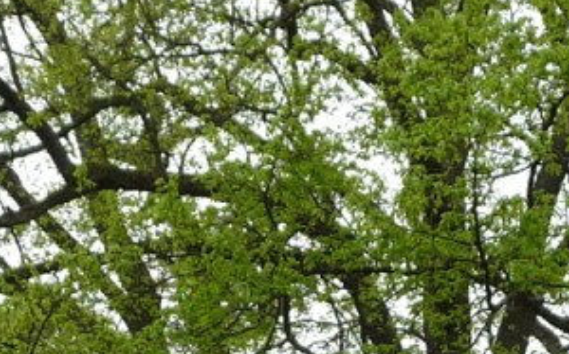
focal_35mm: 129
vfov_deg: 9.8
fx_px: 1999
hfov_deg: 16.2
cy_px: 568
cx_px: 203
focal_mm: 4.7
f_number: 3.3
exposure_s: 1/125
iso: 100
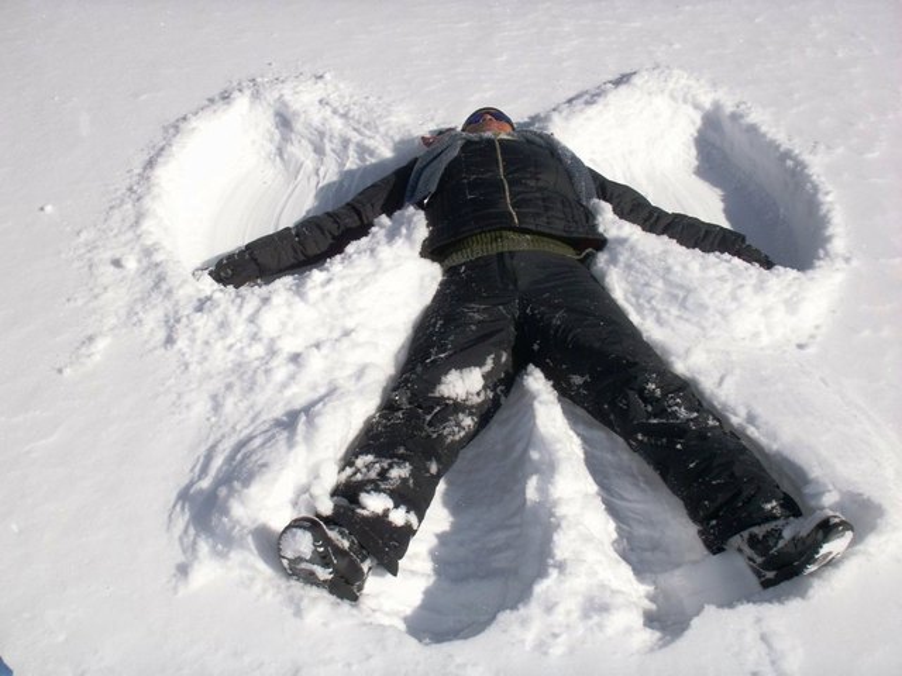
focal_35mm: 37
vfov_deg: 38.7
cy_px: 338
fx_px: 964
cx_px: 451
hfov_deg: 50.1
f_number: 7.1
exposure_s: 1/500
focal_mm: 7.7
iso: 50
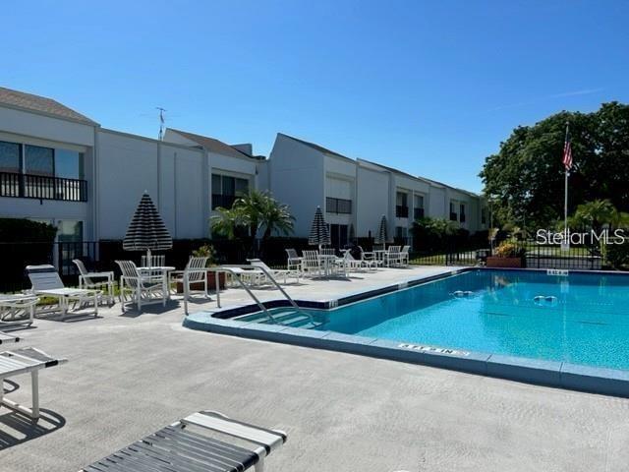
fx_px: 472
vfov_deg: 53.1
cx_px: 314
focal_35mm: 26
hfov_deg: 67.3
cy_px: 236
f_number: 1.5
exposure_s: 1/7463
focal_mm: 5.7
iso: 50
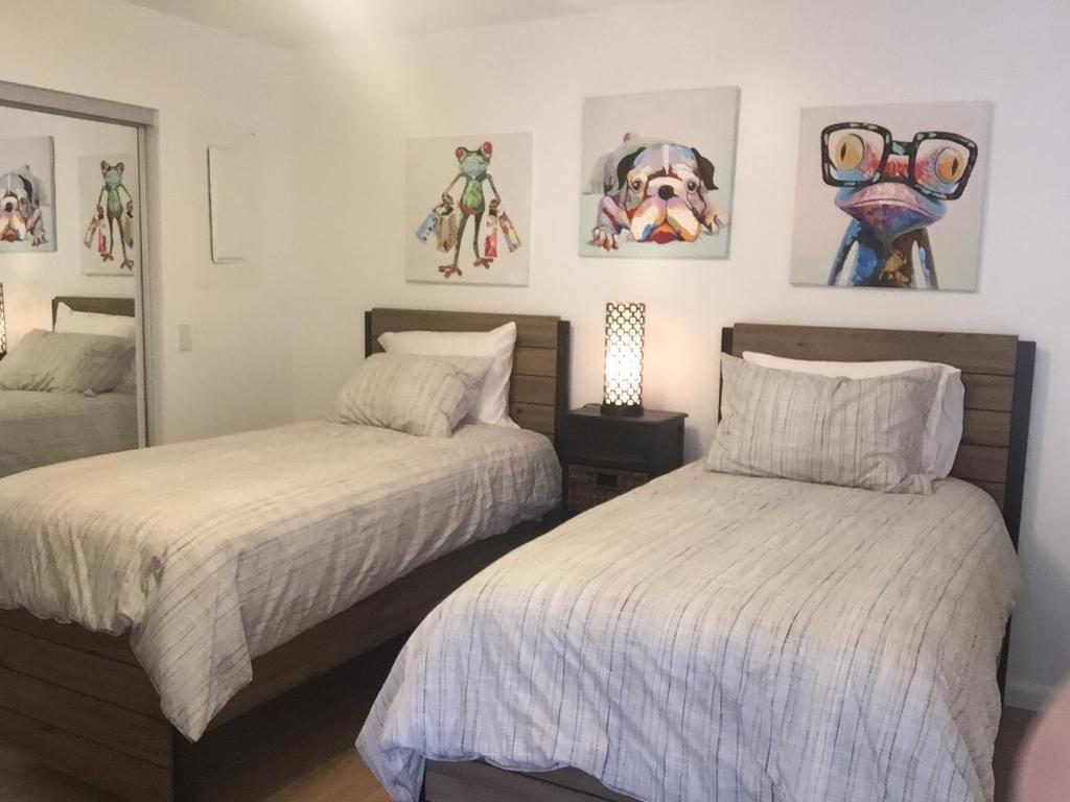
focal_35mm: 31
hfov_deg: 58.4
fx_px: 958
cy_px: 401
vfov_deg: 45.4
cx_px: 535
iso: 125
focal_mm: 2.65
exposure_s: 1/30
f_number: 2.2
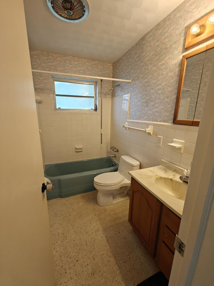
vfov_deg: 102.1
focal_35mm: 14
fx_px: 115
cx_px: 107
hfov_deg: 85.7
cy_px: 143
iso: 125
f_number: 2.2
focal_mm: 2.62
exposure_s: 1/40
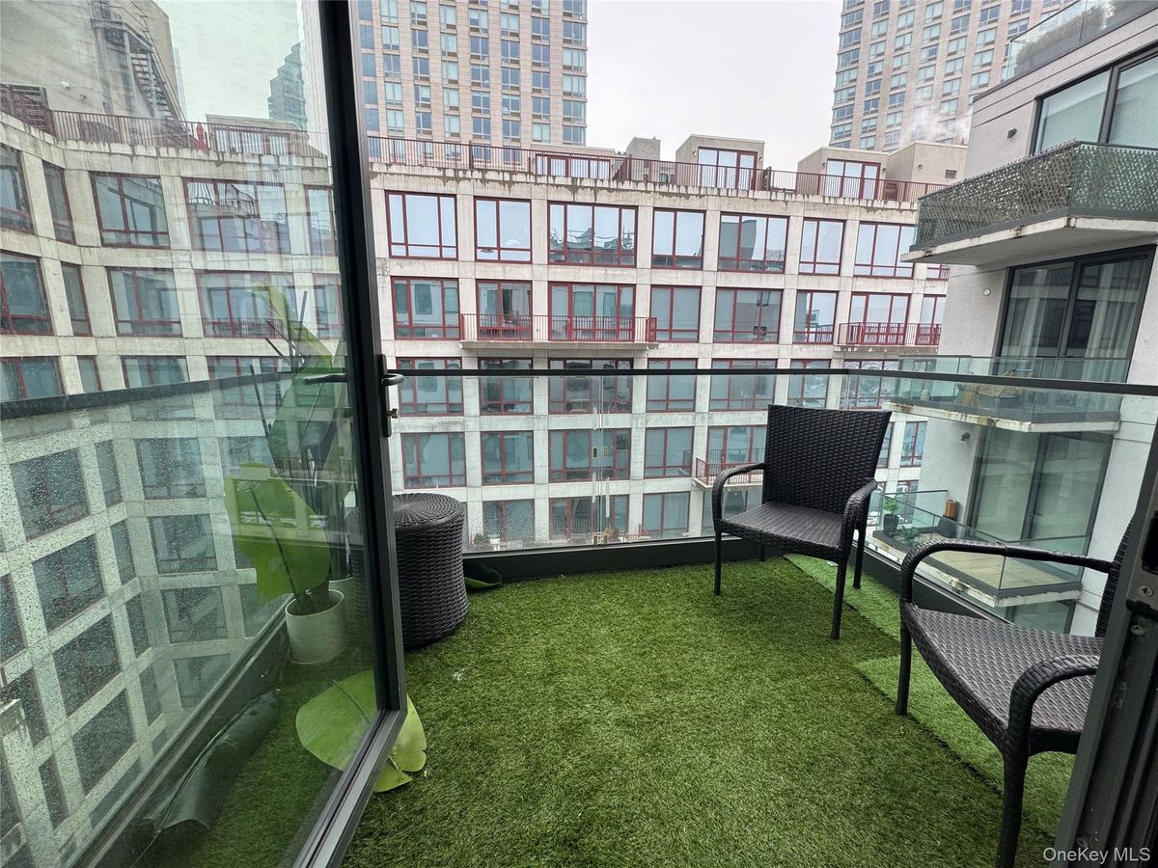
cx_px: 579
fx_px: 468
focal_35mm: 14
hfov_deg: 102.1
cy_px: 434
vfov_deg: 85.7
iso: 40
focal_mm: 2.22
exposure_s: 1/324
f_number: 2.2
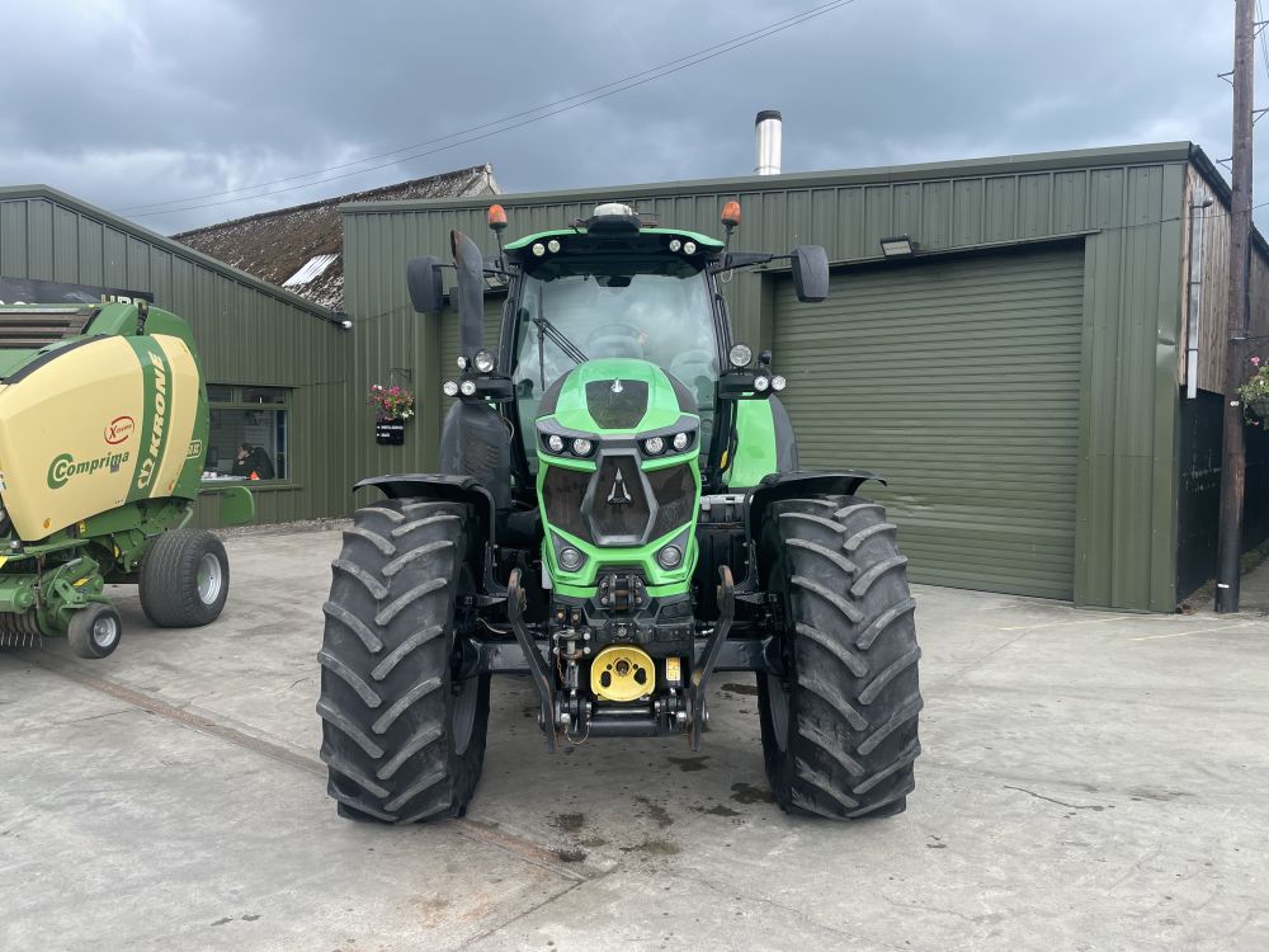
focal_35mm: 26
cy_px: 476
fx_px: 953
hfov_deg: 67.3
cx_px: 634
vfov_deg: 53.1
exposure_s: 1/842
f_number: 1.6
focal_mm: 4.2
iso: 32
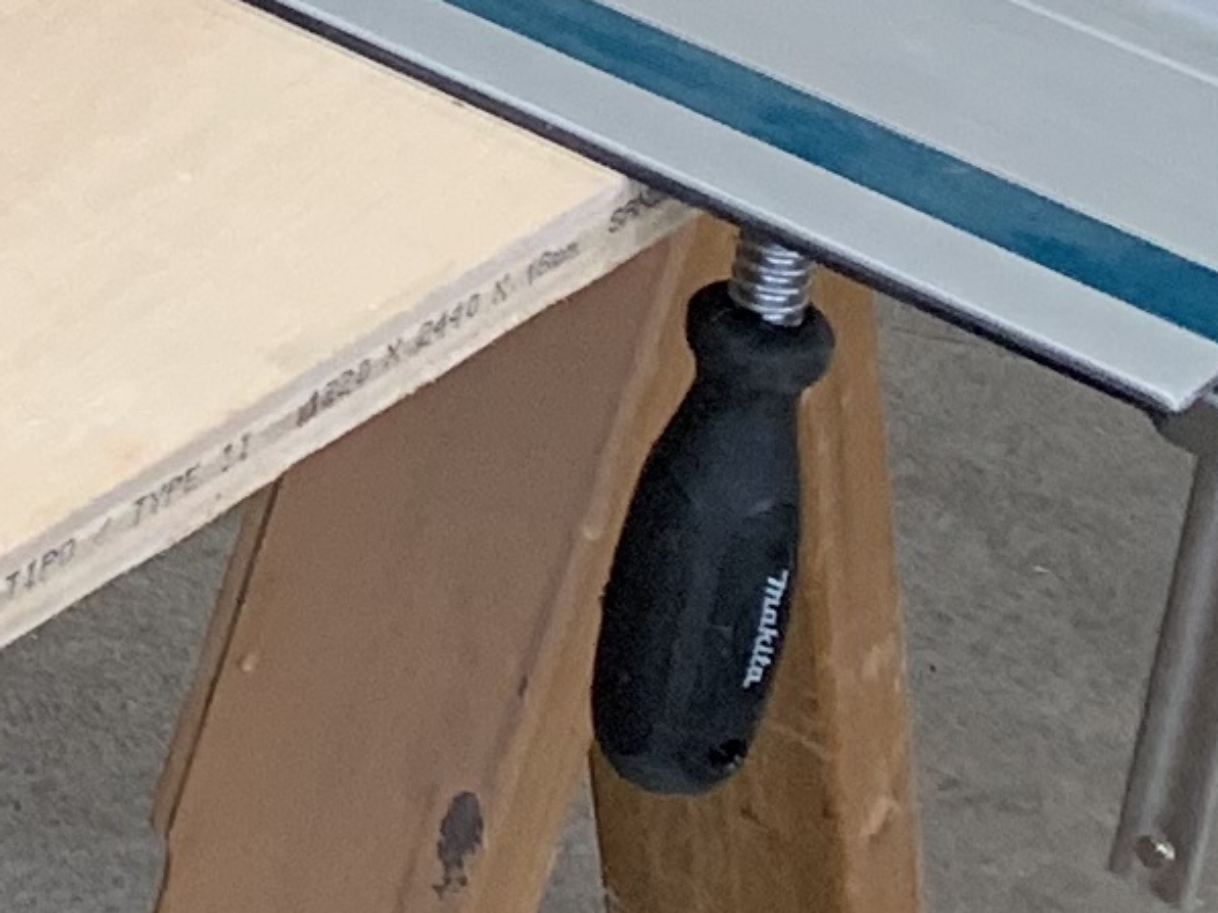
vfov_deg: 7.7
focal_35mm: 176
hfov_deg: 9.6
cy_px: -1405
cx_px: -1988
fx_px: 6193
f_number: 1.8
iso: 80
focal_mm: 4.25
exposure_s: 1/60
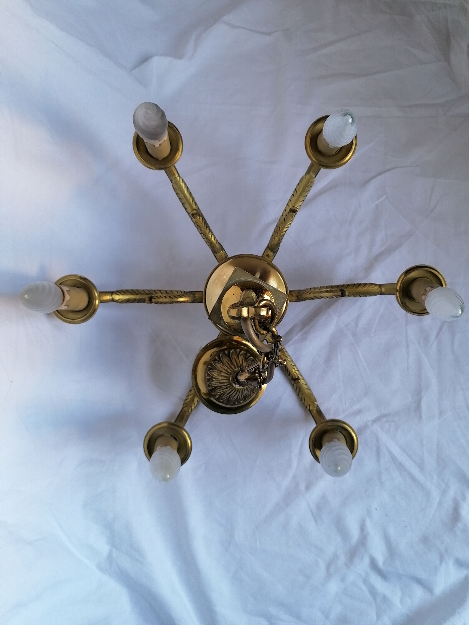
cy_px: 312
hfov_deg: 51.4
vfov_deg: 65.3
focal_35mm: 27
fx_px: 488
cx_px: 234
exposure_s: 1/60
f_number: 1.8
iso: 80
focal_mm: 4.75
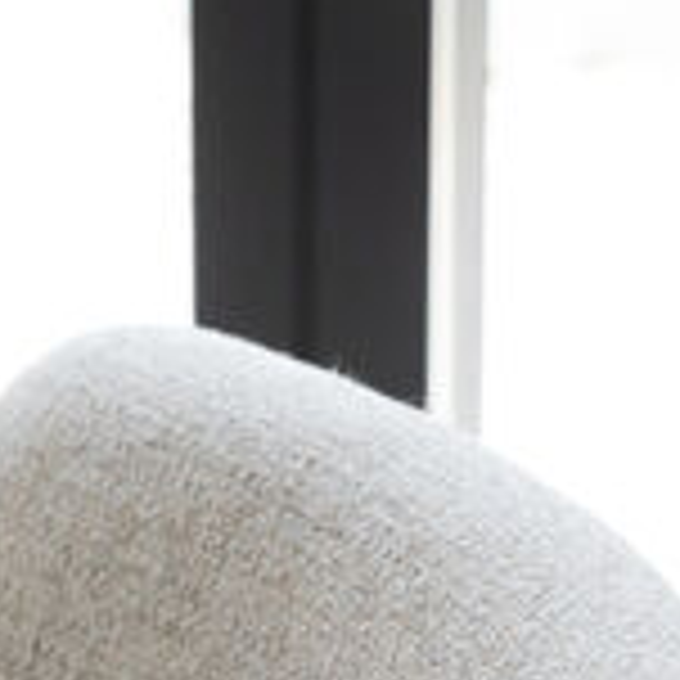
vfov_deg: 4.8
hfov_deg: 5.0
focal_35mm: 343
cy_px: 2121
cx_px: -610
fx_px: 7623
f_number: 4
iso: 500
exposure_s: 1/100
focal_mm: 61
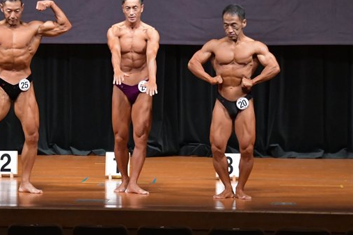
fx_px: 2608
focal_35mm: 266
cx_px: 93
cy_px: 99
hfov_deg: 7.7
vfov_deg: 5.2
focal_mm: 116
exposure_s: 1/400
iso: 6400
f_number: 5.6
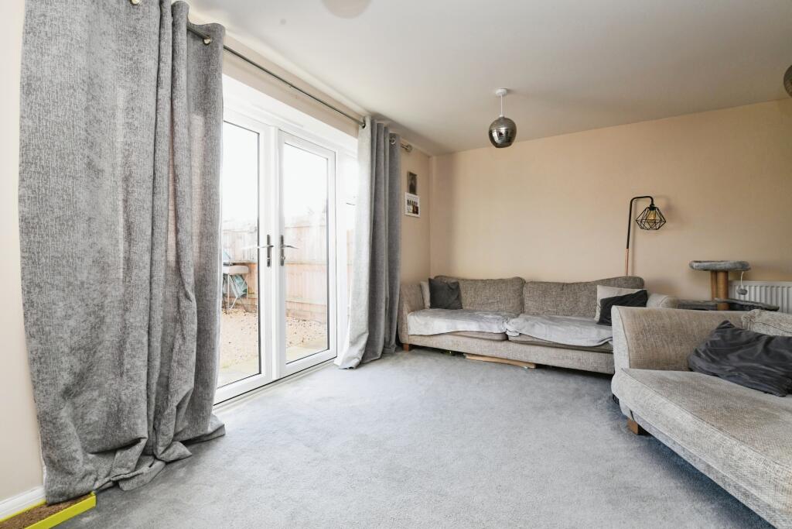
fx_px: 330
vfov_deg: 77.3
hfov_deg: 100.4
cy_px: 264
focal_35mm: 15
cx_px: 396
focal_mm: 15
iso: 800
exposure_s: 1/60
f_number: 10
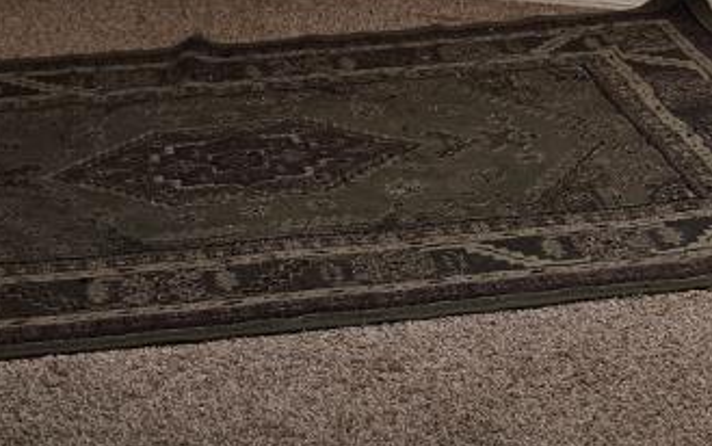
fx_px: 2155
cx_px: 502
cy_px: -363
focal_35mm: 111
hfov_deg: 18.7
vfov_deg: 11.0
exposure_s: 1/120
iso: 160
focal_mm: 6.3
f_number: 1.7
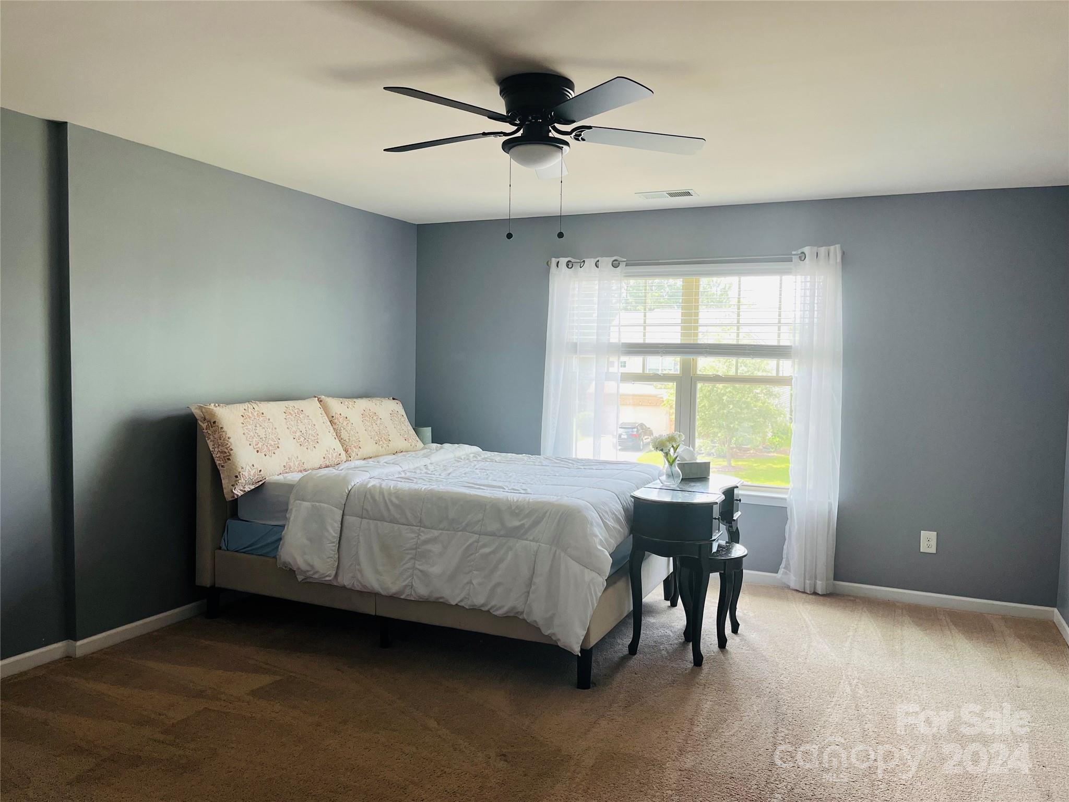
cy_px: 401
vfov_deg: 53.1
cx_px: 534
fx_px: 803
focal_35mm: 26
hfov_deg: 67.3
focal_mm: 5.1
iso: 100
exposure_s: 1/121
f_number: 1.6
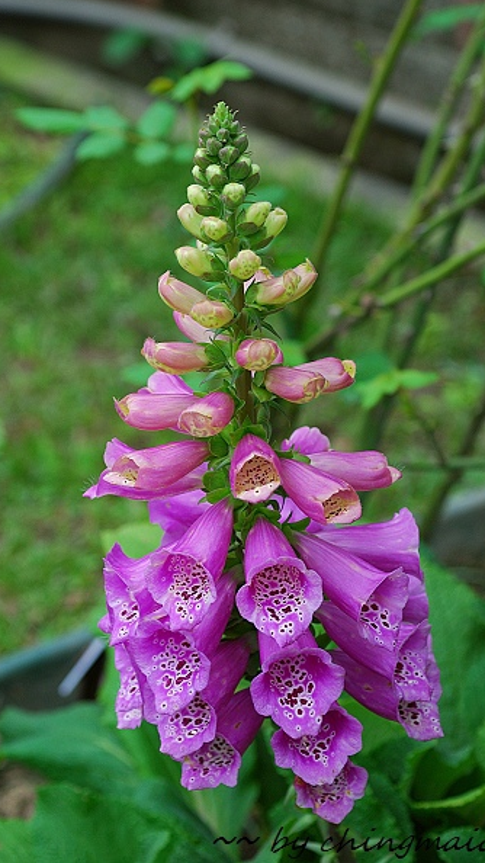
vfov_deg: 23.9
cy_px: 430
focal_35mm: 89
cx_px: 214
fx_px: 2035
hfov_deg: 13.6
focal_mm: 56
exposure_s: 1/50
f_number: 6.3
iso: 200
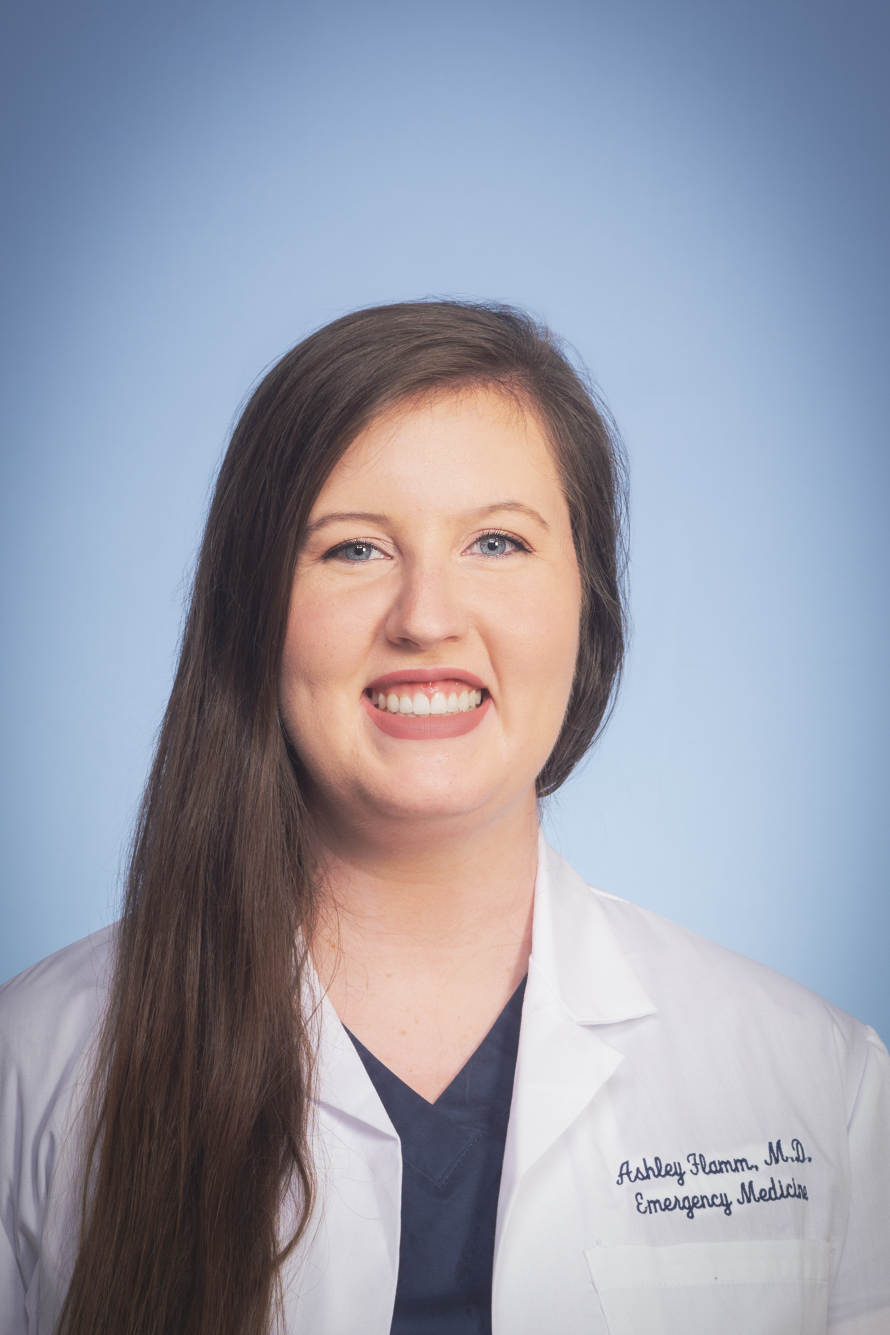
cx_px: 445
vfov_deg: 22.1
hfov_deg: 14.9
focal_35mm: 92
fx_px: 3411
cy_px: 668
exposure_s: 1/160
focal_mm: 92
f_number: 8
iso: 64
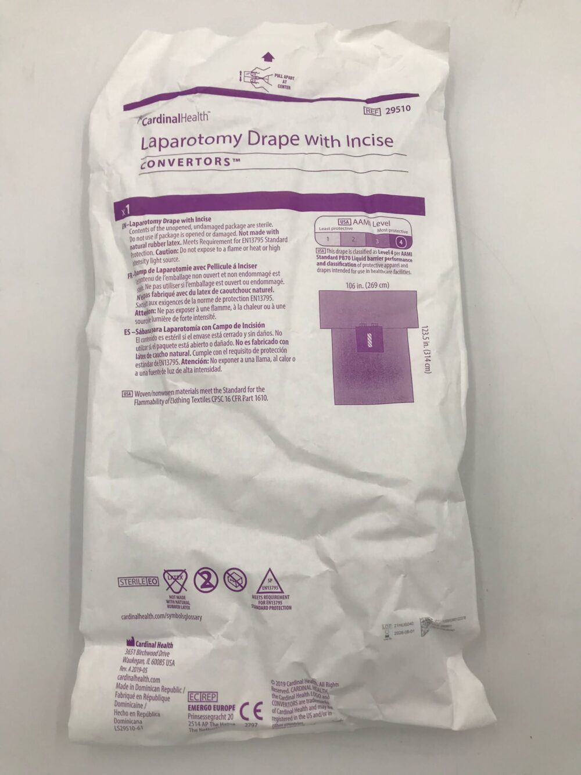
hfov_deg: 49.8
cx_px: 290
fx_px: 627
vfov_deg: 63.4
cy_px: 388
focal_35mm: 28
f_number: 1.8
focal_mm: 3.99
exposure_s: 1/60
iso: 25
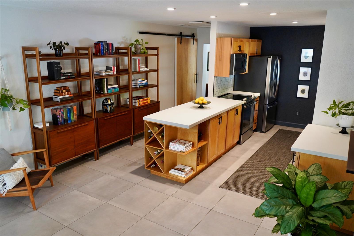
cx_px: 177
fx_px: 275
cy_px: 118
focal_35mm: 28
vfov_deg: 46.4
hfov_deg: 65.5
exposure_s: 1/160
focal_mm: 28
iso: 2500
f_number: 3.5
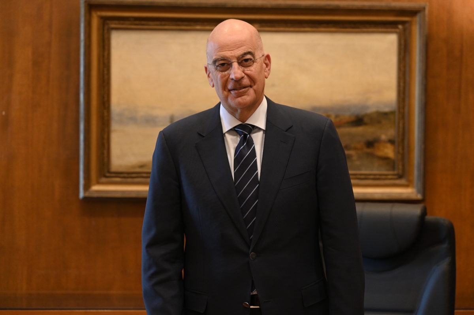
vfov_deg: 11.4
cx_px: 237
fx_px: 1579
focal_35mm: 120
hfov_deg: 17.1
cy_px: 158
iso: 2200
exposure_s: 1/250
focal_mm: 120
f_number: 3.3
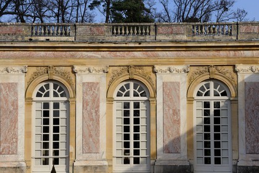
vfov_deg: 8.6
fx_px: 1151
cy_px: 86
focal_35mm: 160
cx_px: 130
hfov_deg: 12.8
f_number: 11
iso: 200
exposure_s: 1/320
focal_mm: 160
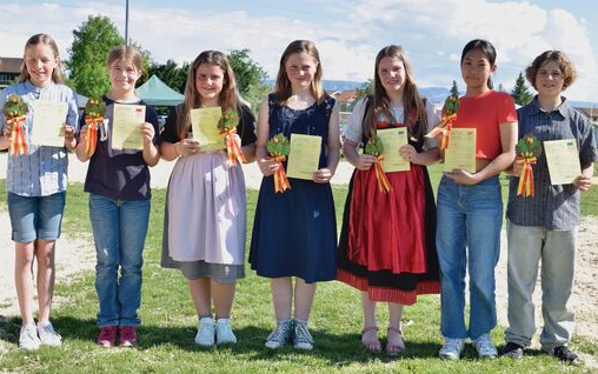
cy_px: 169
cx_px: 294
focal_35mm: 39
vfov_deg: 32.8
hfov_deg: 50.4
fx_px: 636
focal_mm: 24
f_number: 5.6
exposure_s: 1/1600
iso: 400
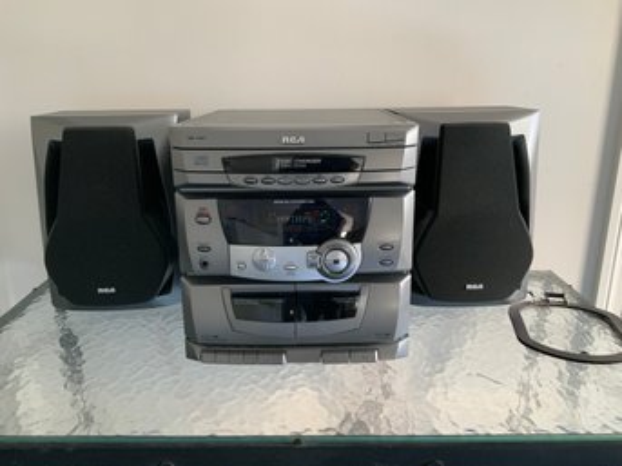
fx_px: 521
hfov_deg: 61.7
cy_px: 233
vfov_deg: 48.2
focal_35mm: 29
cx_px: 311
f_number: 1.8
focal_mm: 3
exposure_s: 1/73
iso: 64
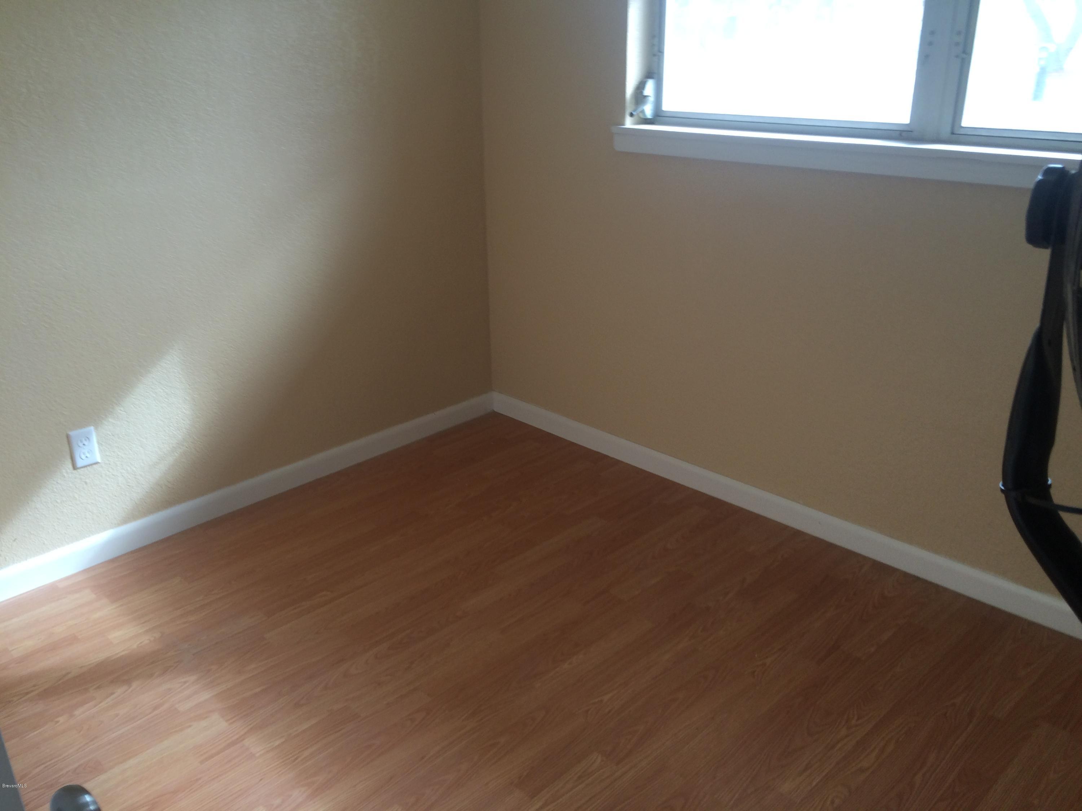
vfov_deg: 48.2
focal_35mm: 29
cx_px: 541
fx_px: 906
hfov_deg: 61.7
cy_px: 406
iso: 40
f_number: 2.2
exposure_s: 1/40
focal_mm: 4.15
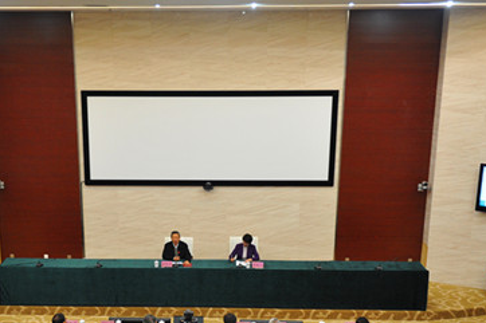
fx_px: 715
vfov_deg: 25.2
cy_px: 246
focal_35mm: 53
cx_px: 187
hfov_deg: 37.3
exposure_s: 1/125
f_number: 2.8
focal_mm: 32
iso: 1600
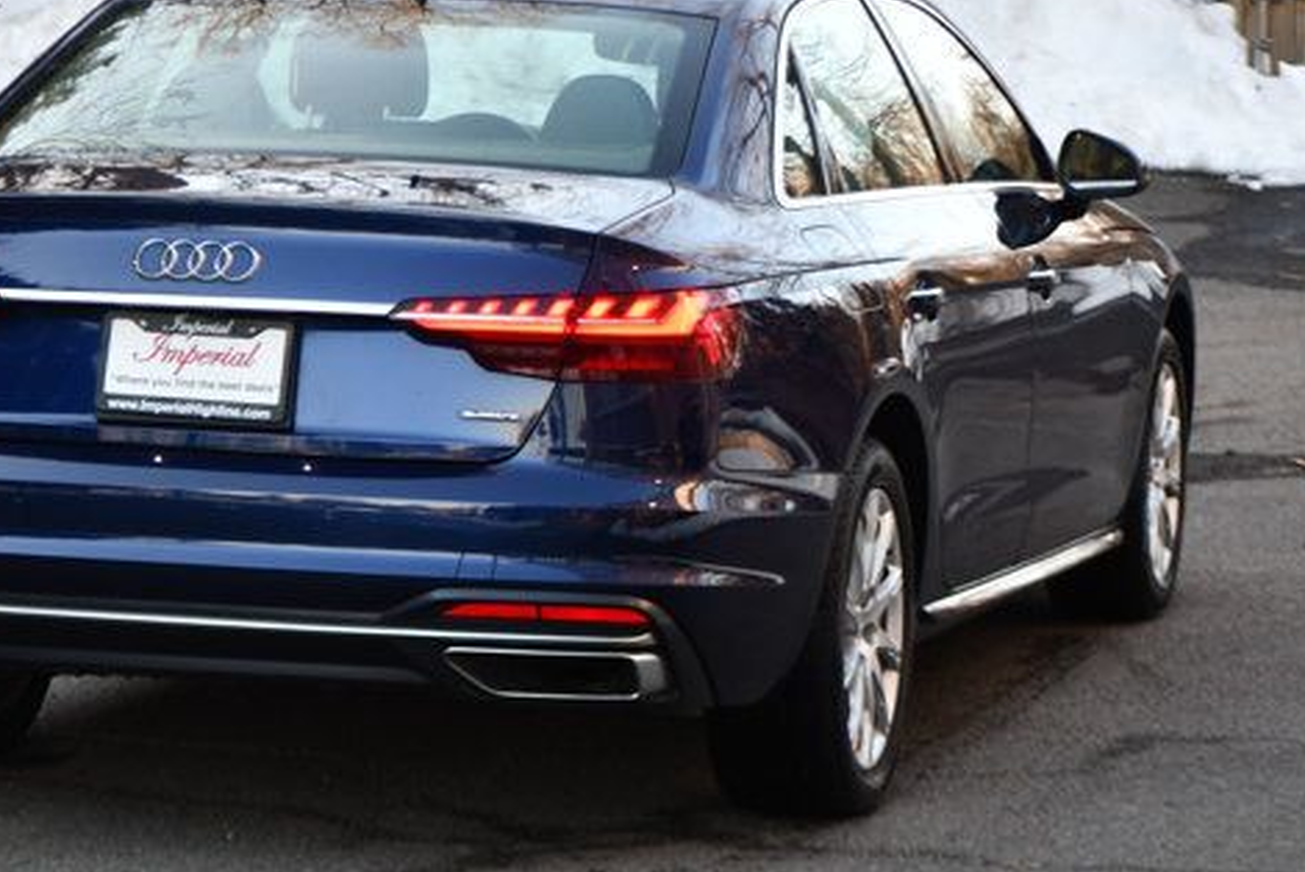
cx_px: 453
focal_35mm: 143
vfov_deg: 9.6
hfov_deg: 14.3
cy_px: 296
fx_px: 5187
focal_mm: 70
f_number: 4.5
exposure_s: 1/250
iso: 560
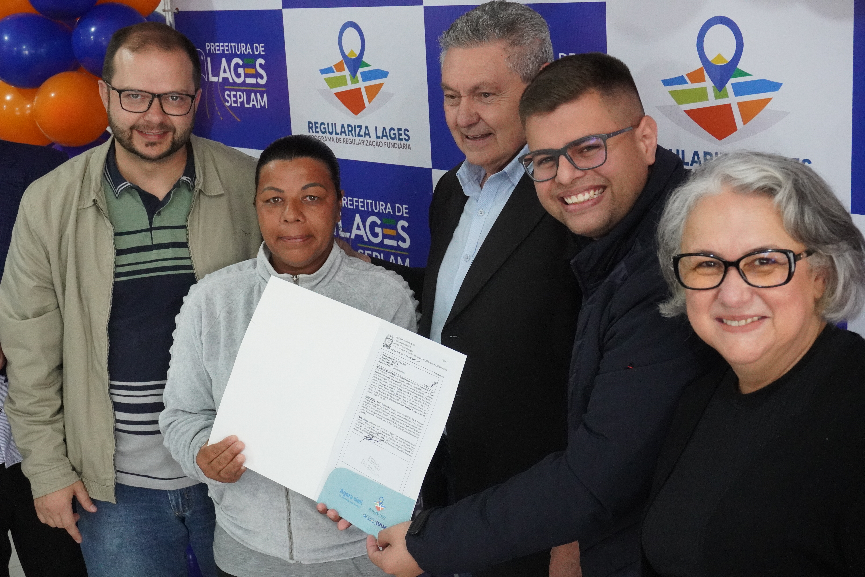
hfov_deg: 35.1
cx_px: 432
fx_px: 1369
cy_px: 288
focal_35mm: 57
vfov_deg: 23.8
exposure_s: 1/80
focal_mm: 38
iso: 5000
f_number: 8
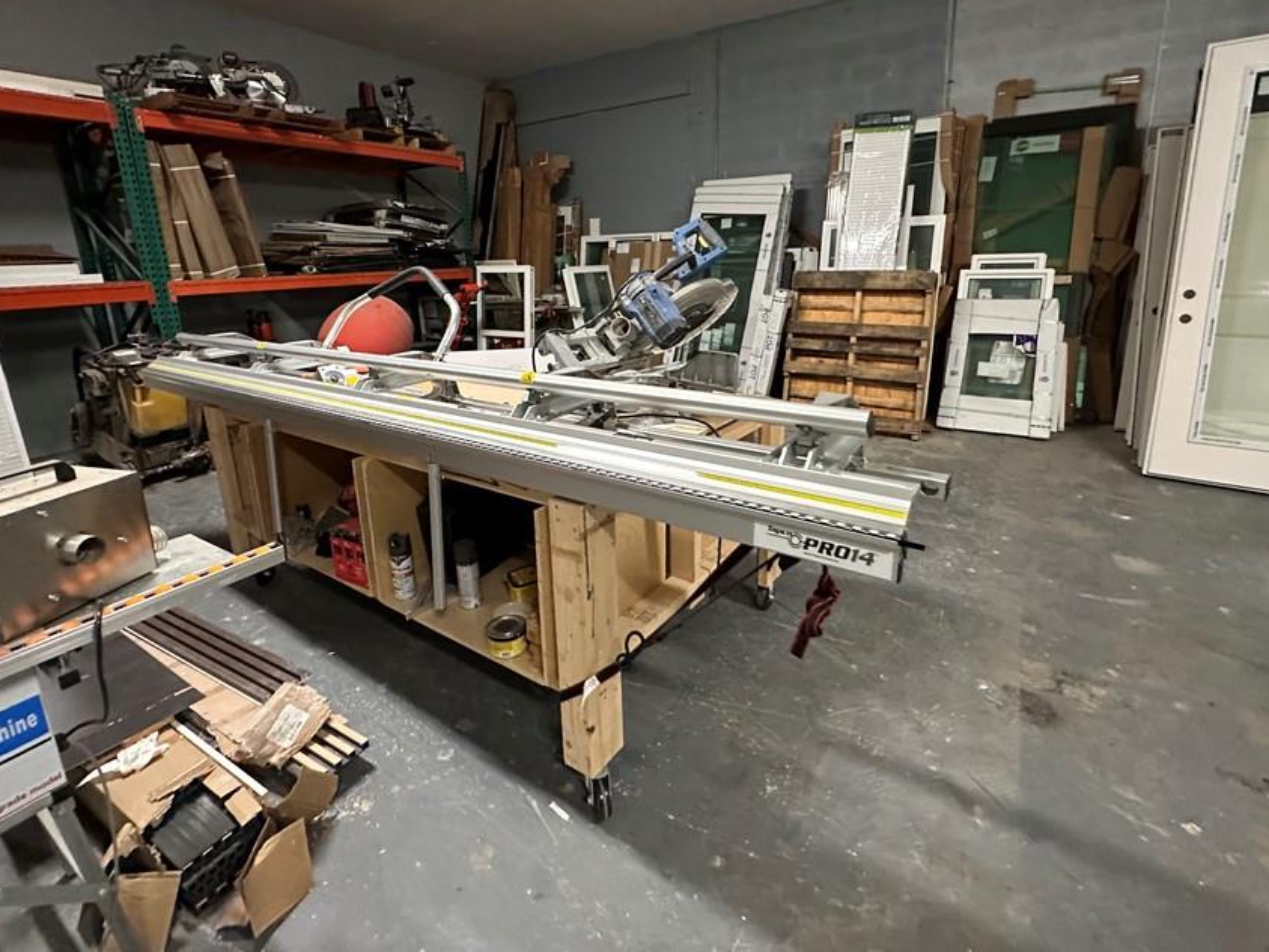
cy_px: 398
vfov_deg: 74.2
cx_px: 632
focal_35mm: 17
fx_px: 623
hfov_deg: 91.0
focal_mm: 2.22
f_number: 2.2
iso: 640
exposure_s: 1/60
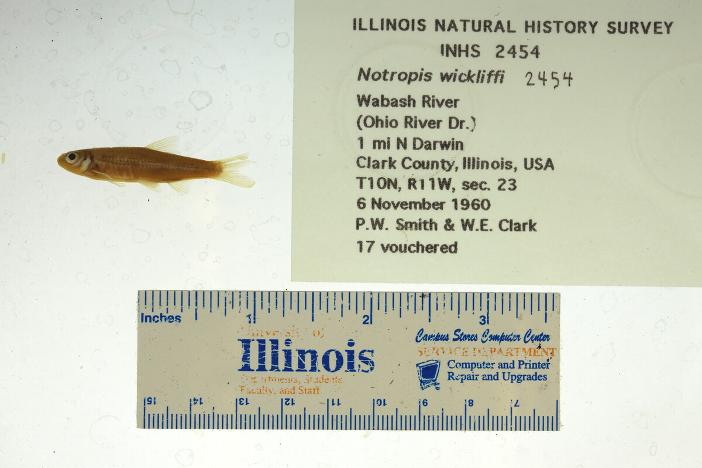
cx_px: 351
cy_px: 234
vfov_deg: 22.6
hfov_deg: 33.4
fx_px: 1170
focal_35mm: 60
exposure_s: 1/200
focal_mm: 60
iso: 100
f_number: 10
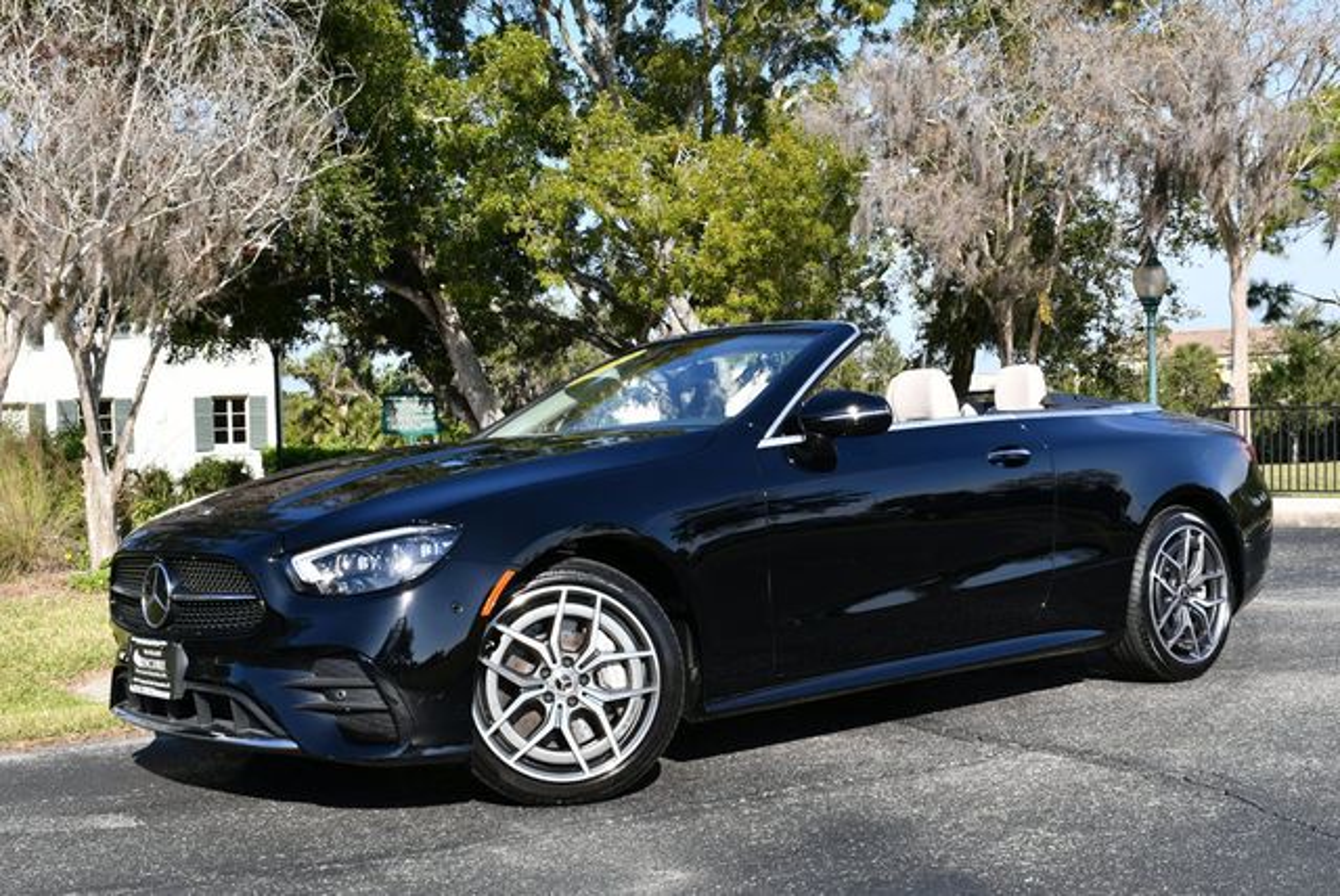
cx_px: 670
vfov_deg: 29.3
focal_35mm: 46
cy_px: 448
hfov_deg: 42.7
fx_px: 1714
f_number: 8
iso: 125
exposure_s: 1/250
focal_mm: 23
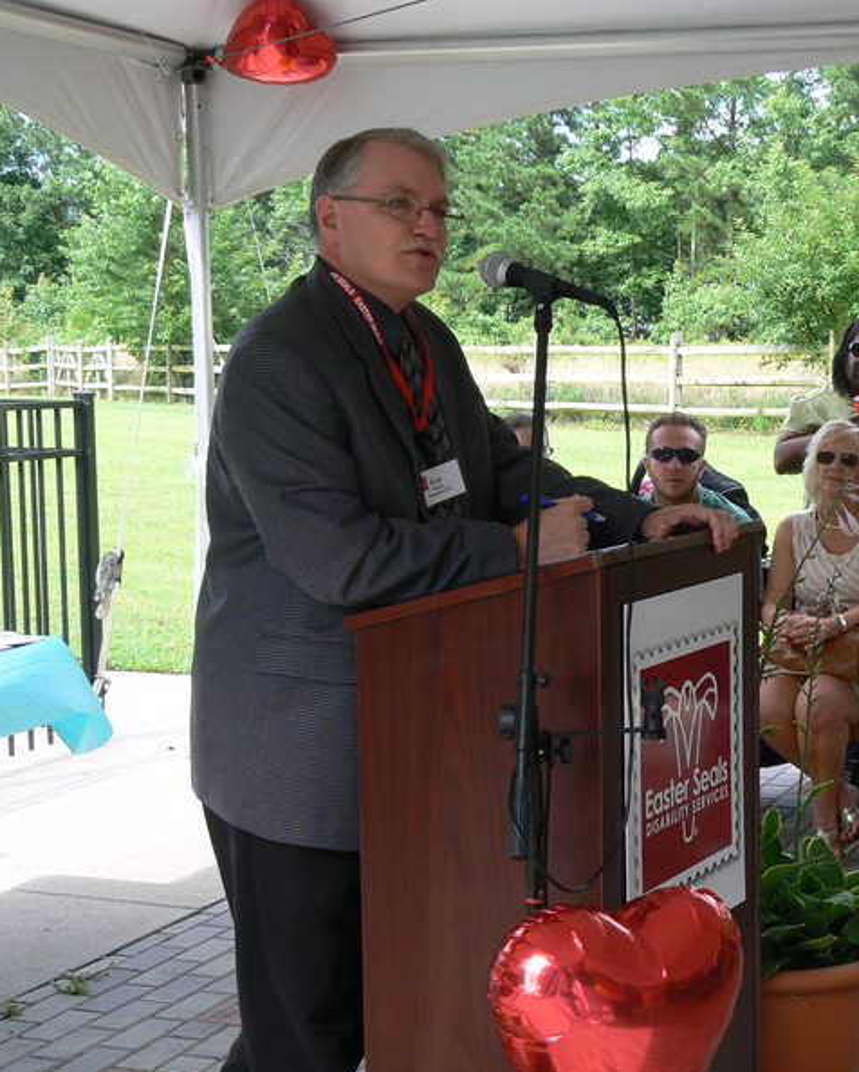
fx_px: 2127
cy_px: 540
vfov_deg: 28.3
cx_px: 660
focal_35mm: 67
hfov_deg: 22.6
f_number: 4
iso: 80
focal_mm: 8.6
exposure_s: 1/80
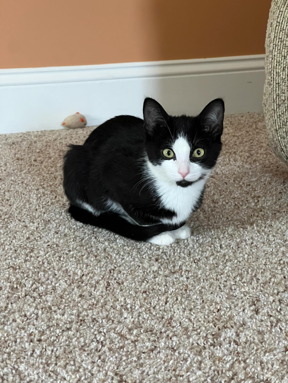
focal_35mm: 77
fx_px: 854
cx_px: 144
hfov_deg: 19.1
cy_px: 192
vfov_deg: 25.3
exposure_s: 1/41
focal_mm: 9
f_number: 2.8
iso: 800
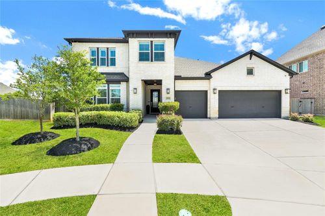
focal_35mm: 16
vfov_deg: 73.7
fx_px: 144
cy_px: 108
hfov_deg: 96.8
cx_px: 162
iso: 250
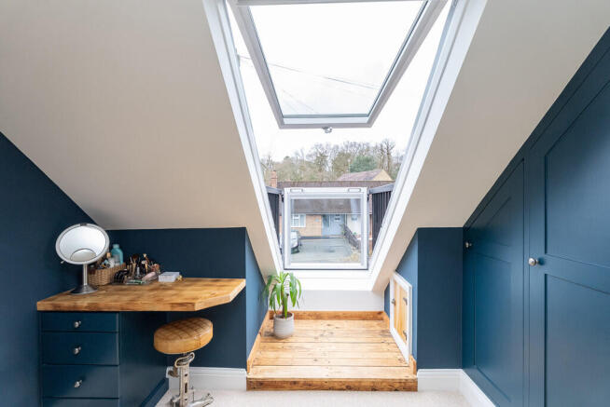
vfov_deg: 72.1
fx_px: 280
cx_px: 305
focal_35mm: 16
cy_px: 204
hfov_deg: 94.9
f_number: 7.1
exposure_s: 1/160
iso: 1250
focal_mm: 16.5
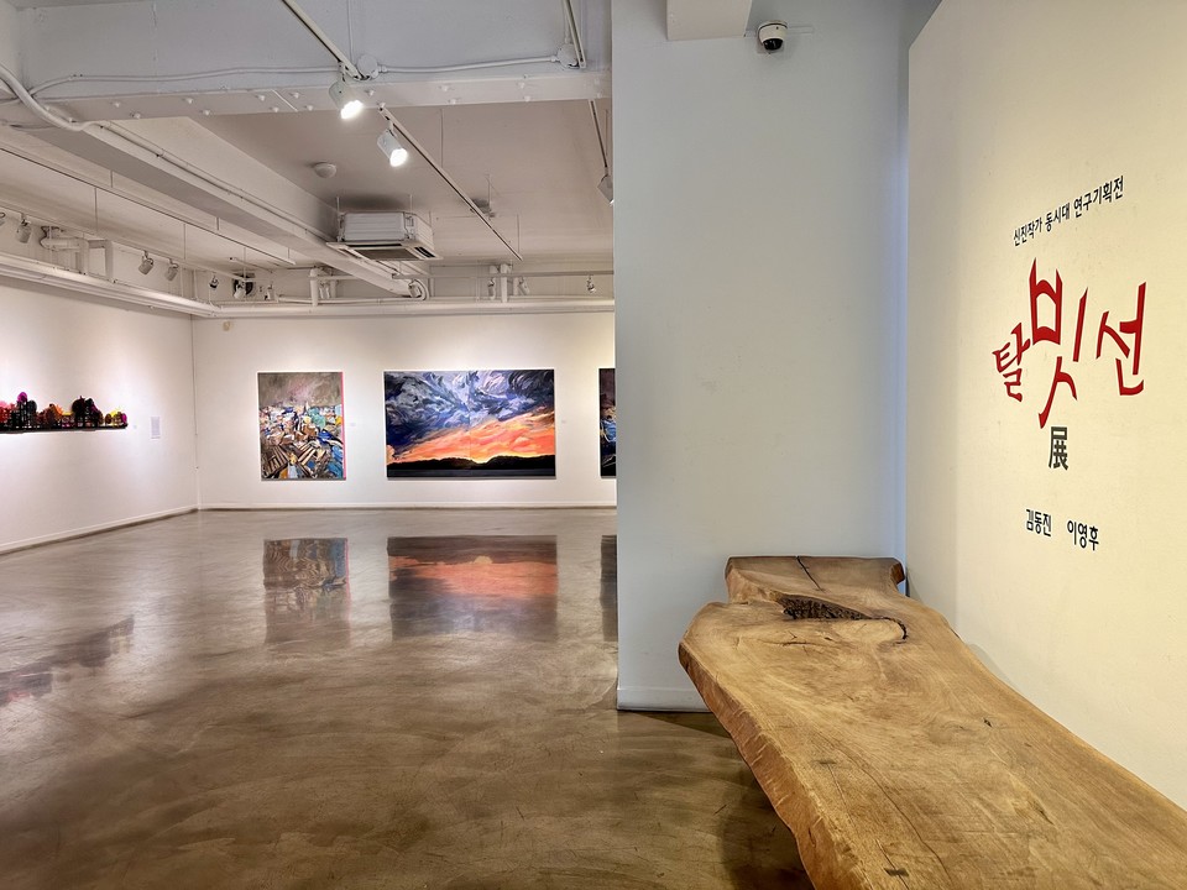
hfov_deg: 71.6
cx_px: 594
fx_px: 823
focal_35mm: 24
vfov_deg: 56.8
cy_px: 445
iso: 200
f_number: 1.78
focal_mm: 6.86
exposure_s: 1/120
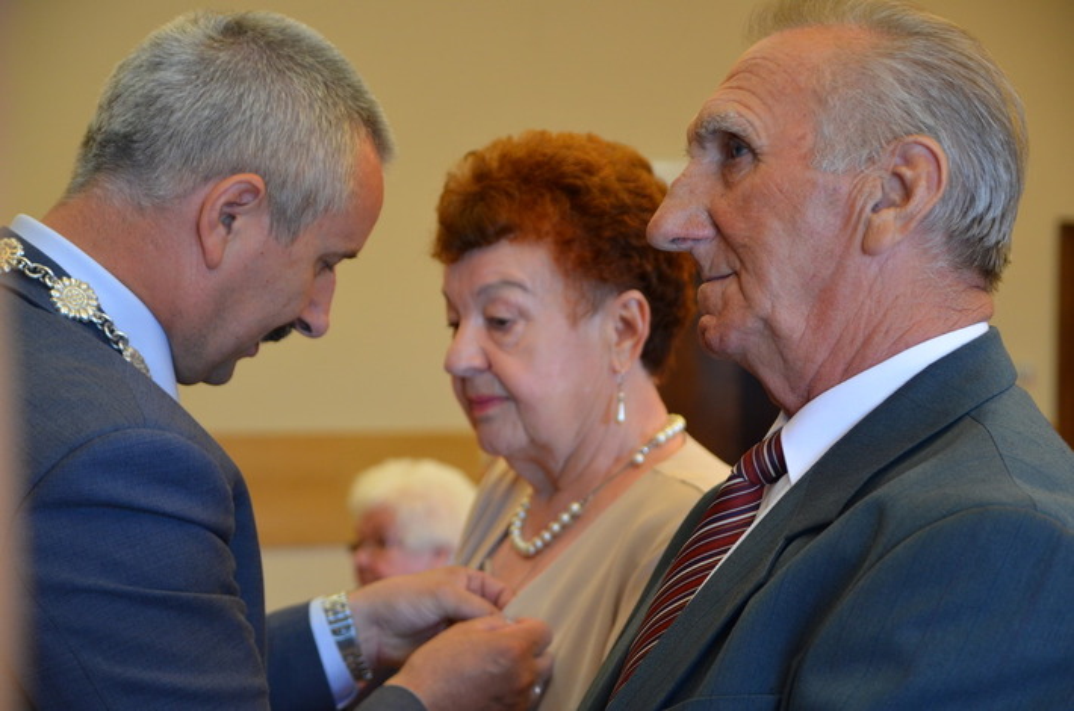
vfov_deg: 16.5
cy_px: 356
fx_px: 2456
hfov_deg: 24.7
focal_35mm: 82
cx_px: 537
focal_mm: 55
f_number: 4
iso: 800
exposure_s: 1/60
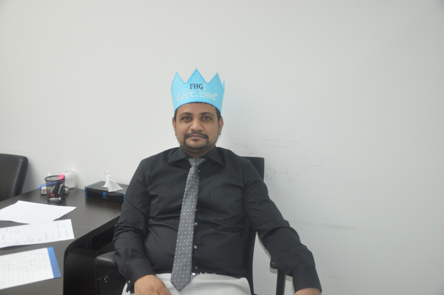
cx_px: 222
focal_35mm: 36
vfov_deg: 36.8
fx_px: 443
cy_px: 148
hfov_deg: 53.2
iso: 800
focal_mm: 24
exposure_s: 1/50
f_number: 4
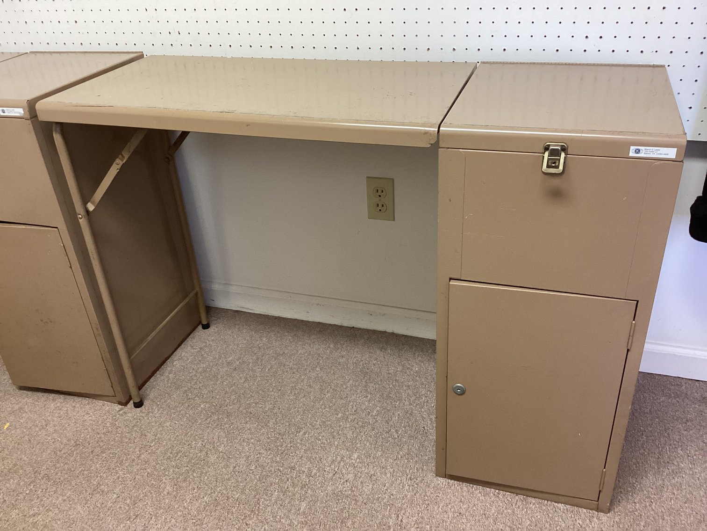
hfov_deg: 58.3
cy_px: 266
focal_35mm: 31
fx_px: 633
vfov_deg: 45.4
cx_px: 354
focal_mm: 3.3
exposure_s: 1/60
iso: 250
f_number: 2.4
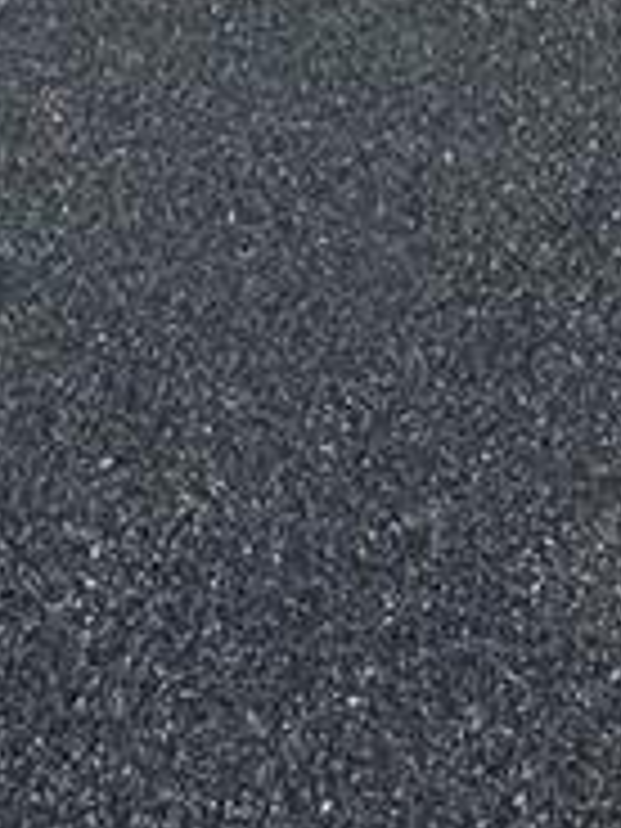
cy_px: -1534
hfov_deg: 16.5
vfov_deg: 12.2
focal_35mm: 85
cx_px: 796
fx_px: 2033
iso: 32
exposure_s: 1/1064
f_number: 1.8
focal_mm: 1.57
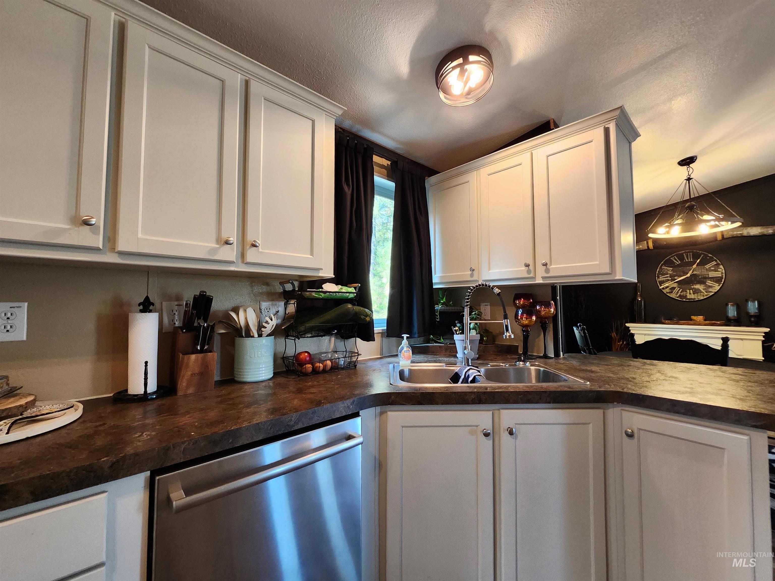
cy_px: 290
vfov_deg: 89.9
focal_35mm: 13
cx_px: 388
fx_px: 291
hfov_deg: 106.2
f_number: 2.2
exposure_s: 1/60
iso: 320
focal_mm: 1.74
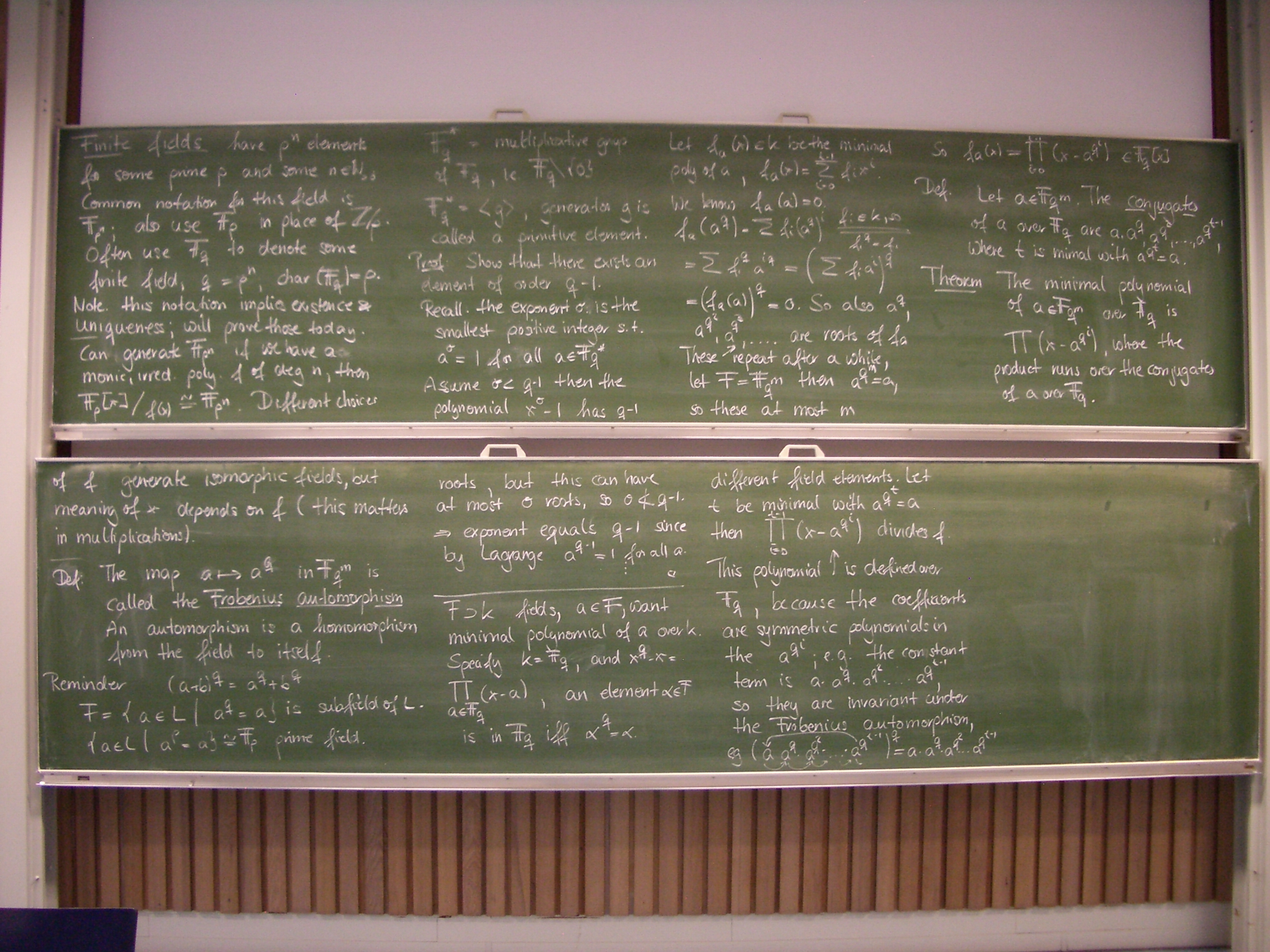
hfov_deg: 52.6
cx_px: 635
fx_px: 1284
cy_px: 476
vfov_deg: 40.7
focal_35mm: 35
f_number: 2.6
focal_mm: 5.8
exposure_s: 1/13
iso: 200
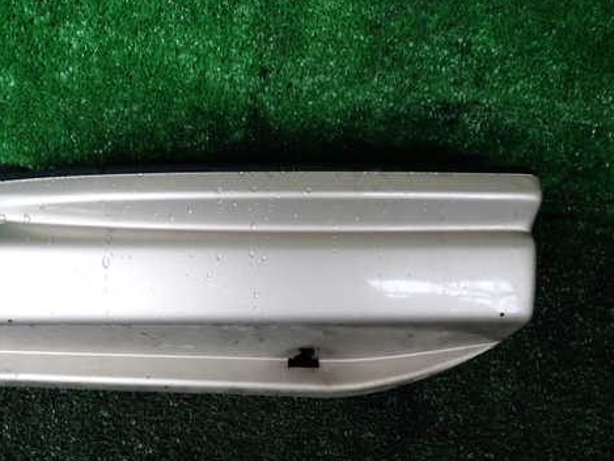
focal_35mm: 32
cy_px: 225
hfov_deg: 56.2
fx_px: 568
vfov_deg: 44.2
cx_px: 233
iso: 200
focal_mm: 4.5
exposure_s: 1/40
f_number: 2
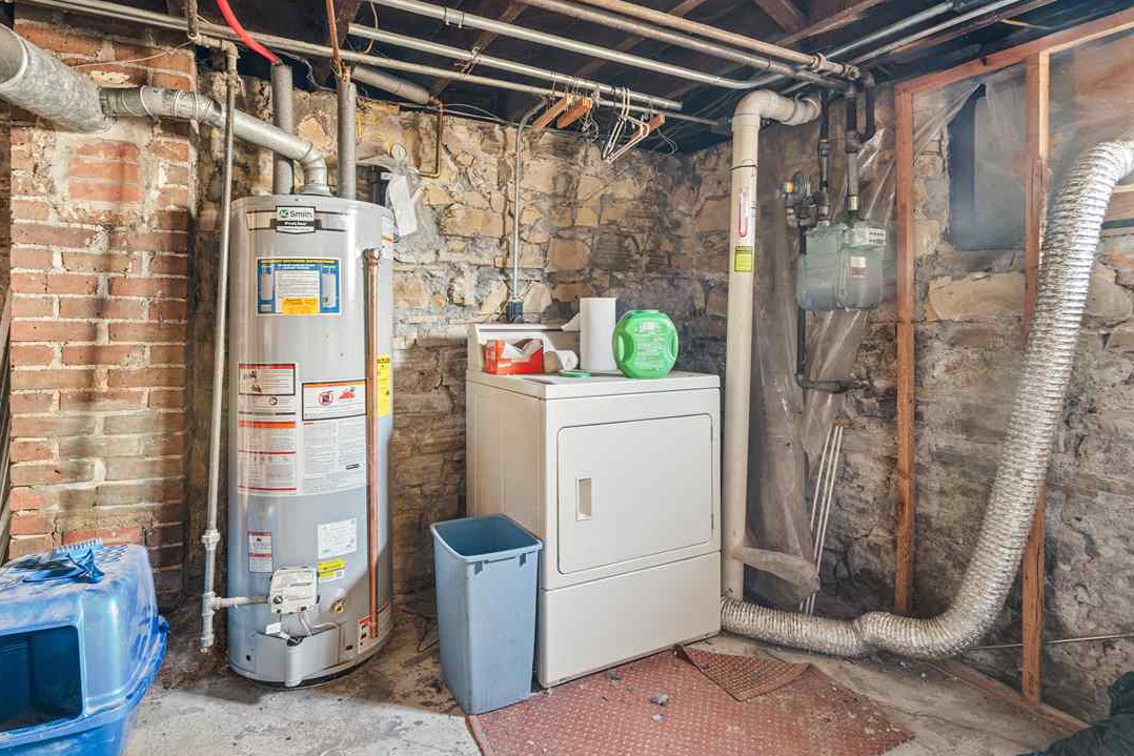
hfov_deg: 86.9
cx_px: 558
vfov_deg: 64.2
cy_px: 321
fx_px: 599
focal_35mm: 19
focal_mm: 16
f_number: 10
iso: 400
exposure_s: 3.2
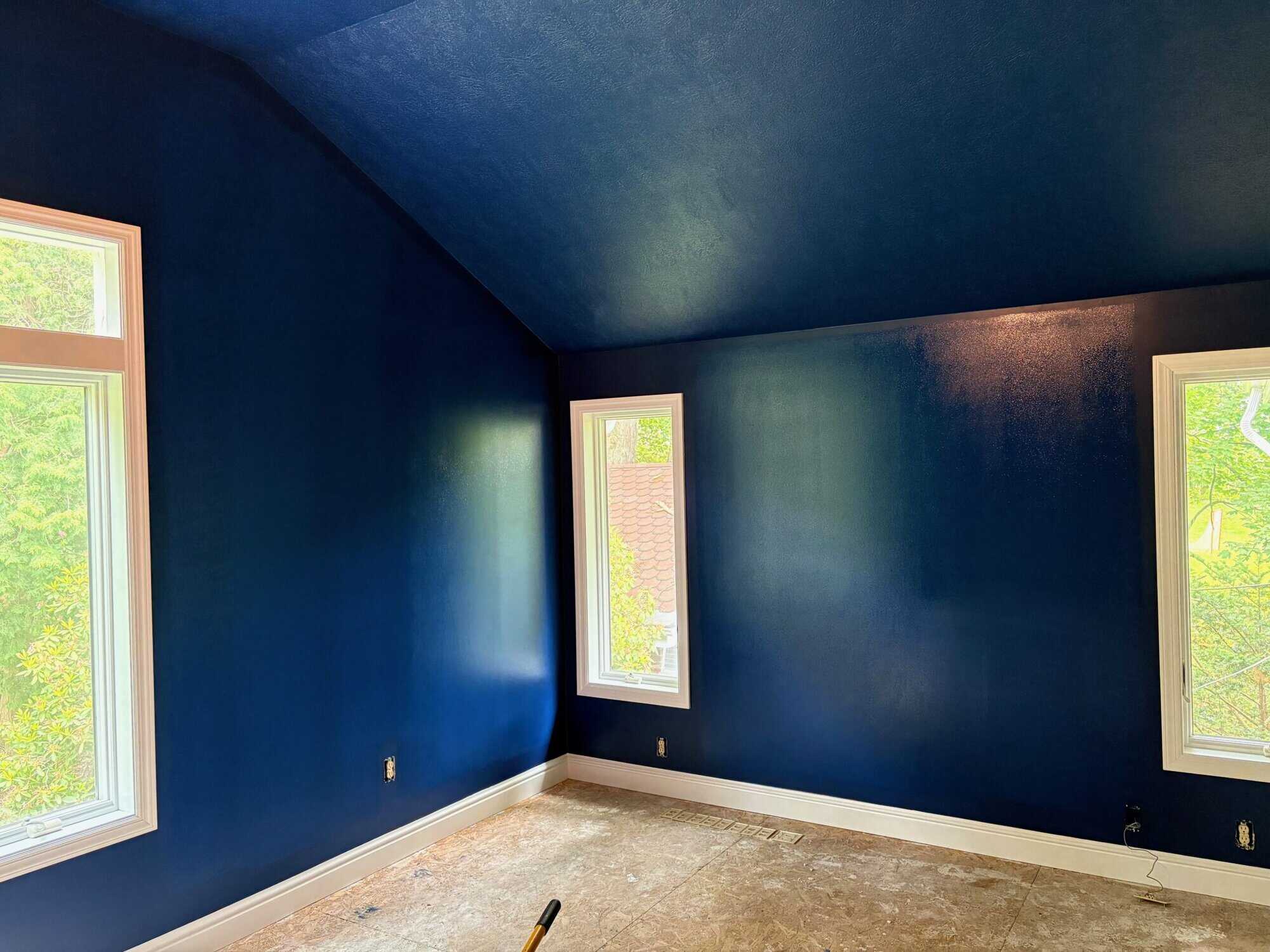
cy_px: 476
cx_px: 635
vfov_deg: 53.1
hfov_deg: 67.3
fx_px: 954
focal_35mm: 26
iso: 320
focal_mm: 5.96
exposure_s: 1/40
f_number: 1.6
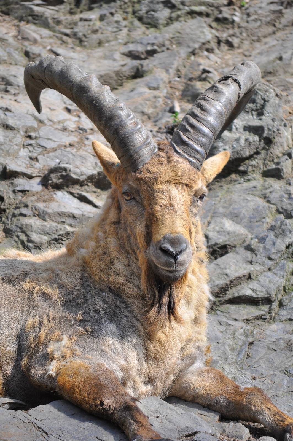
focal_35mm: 240
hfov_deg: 5.7
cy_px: 220
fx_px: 2937
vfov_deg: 8.6
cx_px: 146
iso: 800
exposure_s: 1/1500
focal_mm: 160
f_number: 5.3
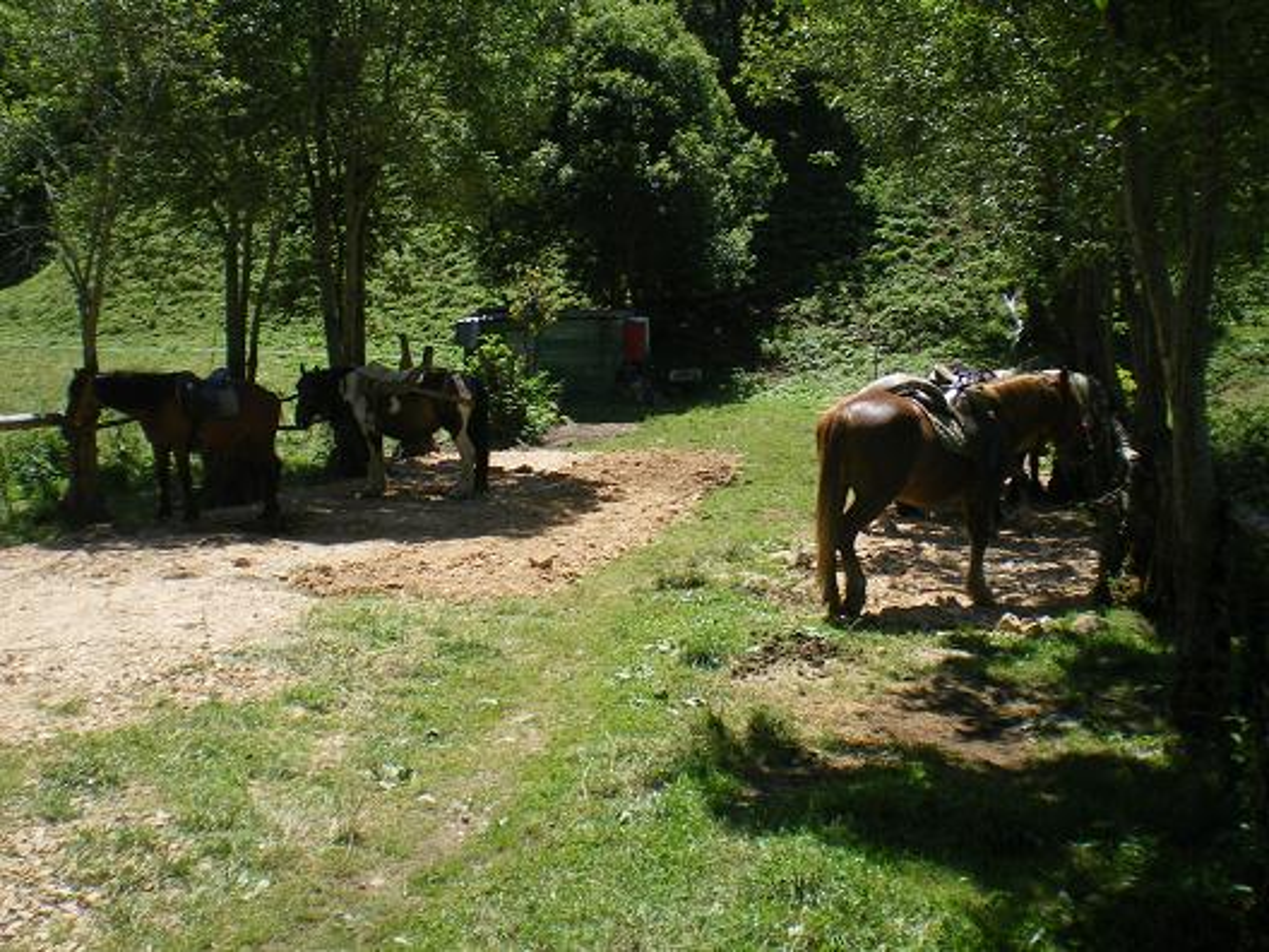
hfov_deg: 49.0
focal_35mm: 38
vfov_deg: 37.7
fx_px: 1393
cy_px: 476
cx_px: 634
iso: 64
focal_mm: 6.3
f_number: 4.6
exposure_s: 1/200
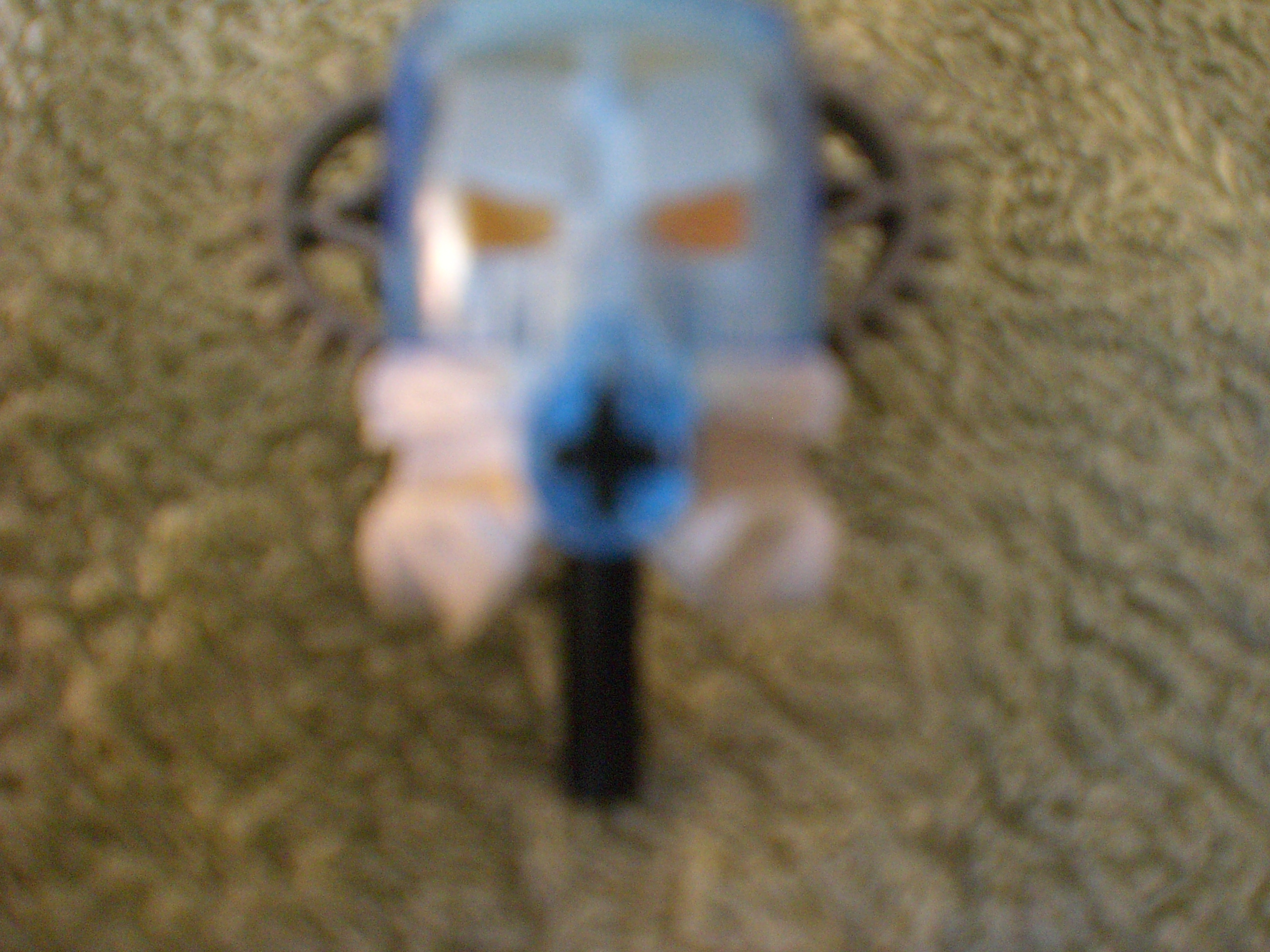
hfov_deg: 49.0
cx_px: 635
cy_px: 476
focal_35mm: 38
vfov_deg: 37.7
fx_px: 1394
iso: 400
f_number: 3.1
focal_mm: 6.3
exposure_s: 1/125
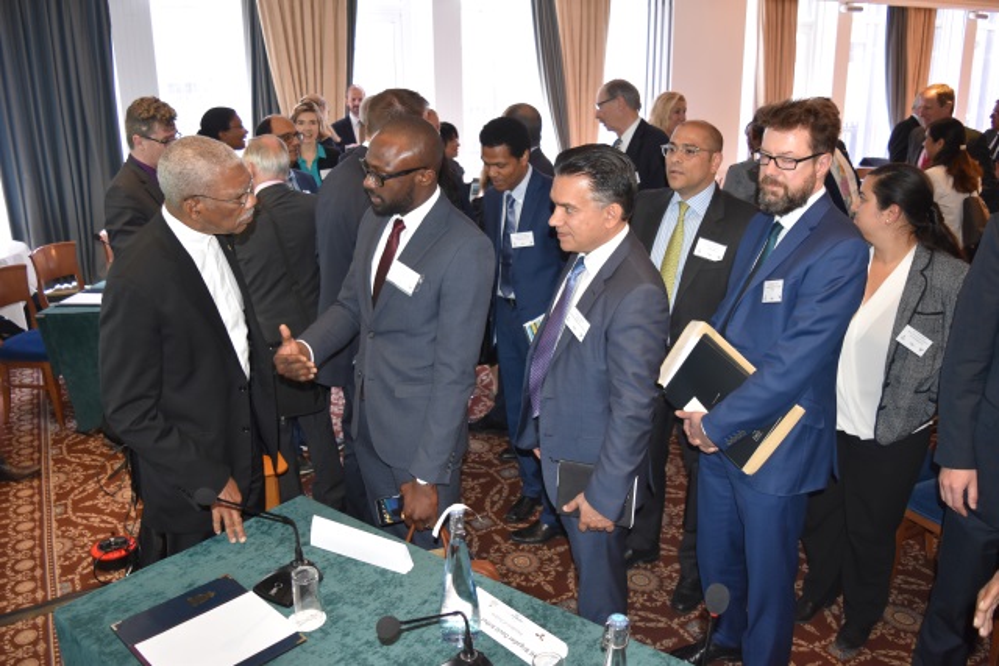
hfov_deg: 61.9
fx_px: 833
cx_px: 500
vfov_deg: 43.6
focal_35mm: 30
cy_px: 333
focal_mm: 20
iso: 1100
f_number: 3.5
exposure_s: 1/60
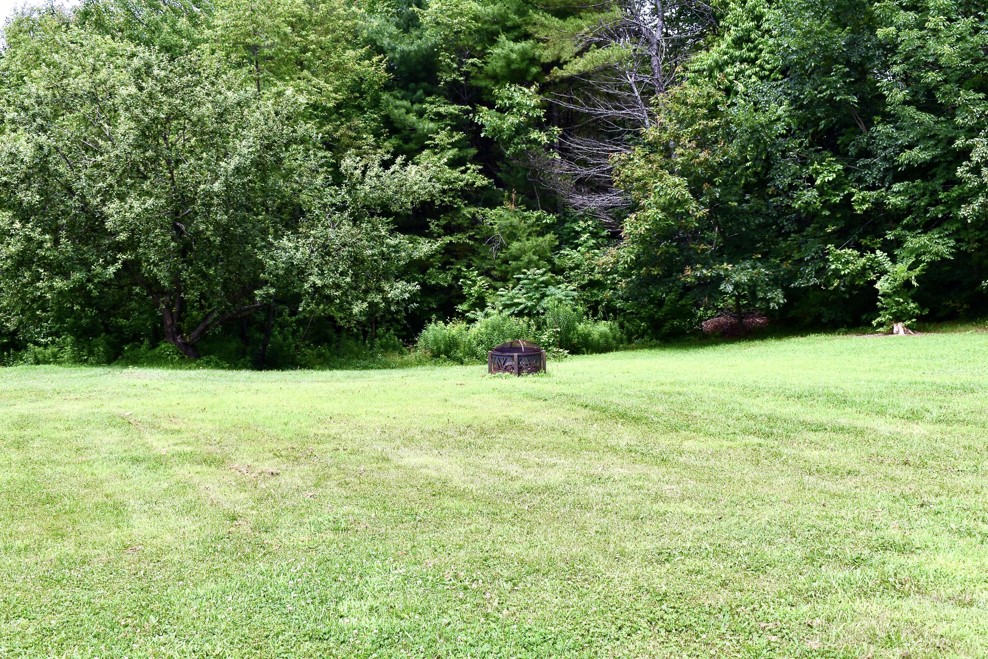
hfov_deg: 47.9
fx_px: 1112
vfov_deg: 33.0
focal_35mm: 40
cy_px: 330
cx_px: 494
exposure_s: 1/320
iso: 200
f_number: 9
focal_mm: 27
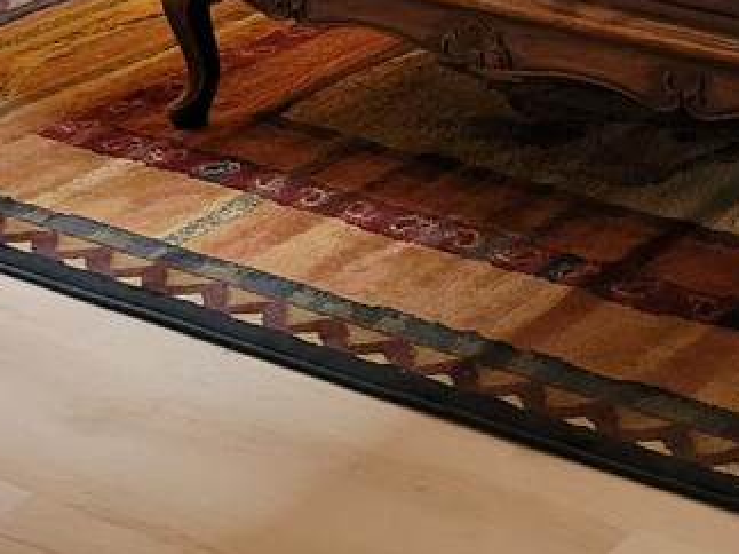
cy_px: -460
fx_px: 2198
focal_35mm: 103
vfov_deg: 12.9
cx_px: 879
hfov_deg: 18.2
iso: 320
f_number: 1.8
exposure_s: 1/40
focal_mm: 5.4
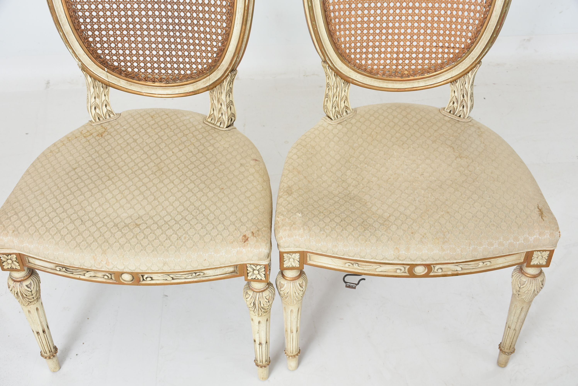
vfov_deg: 28.1
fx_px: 771
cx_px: 289
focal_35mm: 48
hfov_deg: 41.1
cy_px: 193
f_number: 9
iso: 200
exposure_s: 1/80
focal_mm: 32
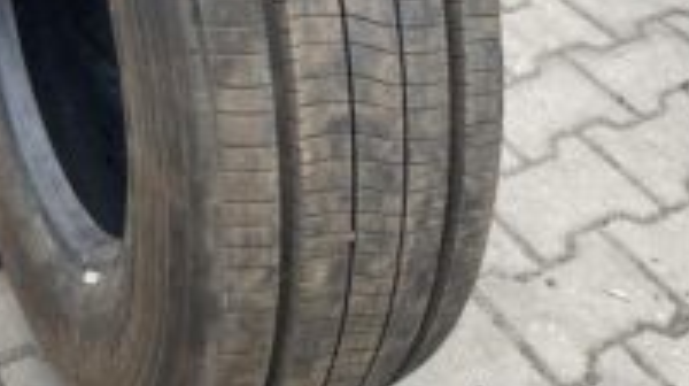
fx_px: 1113
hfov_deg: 34.3
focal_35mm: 61
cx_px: 269
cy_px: 16
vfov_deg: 19.2
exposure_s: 1/121
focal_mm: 4.25
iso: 64
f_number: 1.8
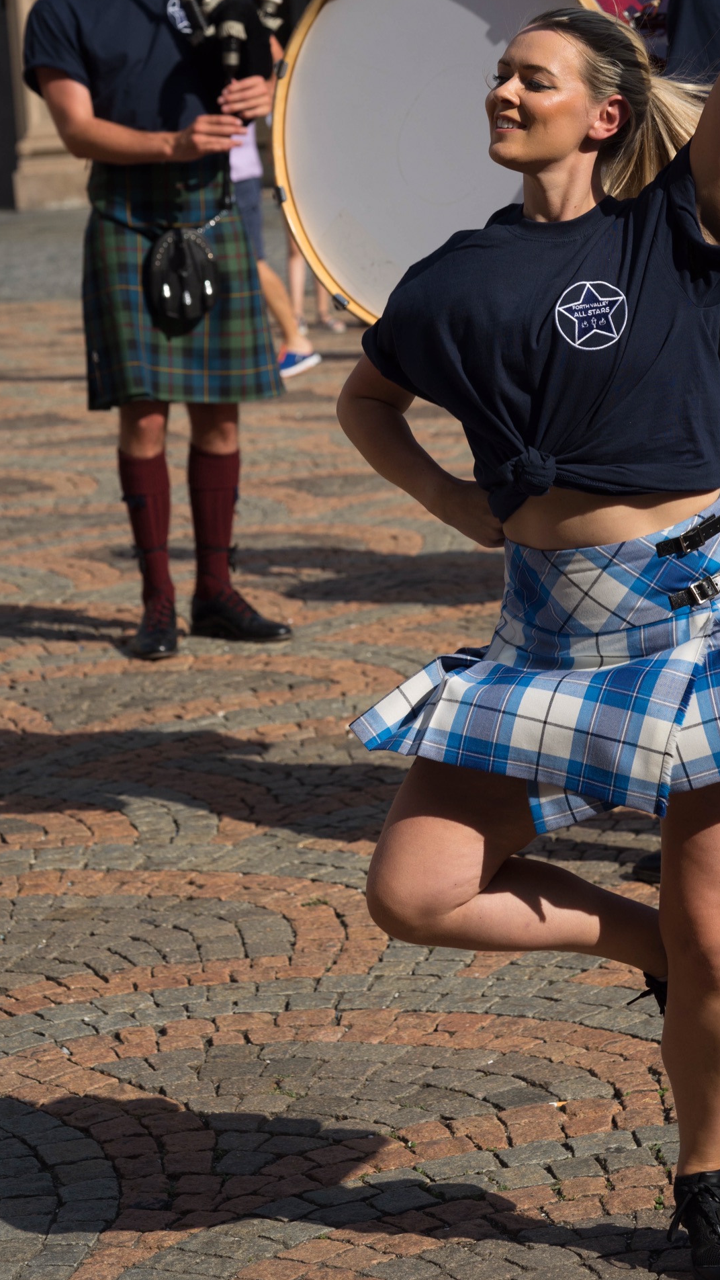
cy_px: 528
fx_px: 3868
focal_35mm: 114
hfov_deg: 10.6
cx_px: 449
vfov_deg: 18.8
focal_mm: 90
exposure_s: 1/1000
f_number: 6.7
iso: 200
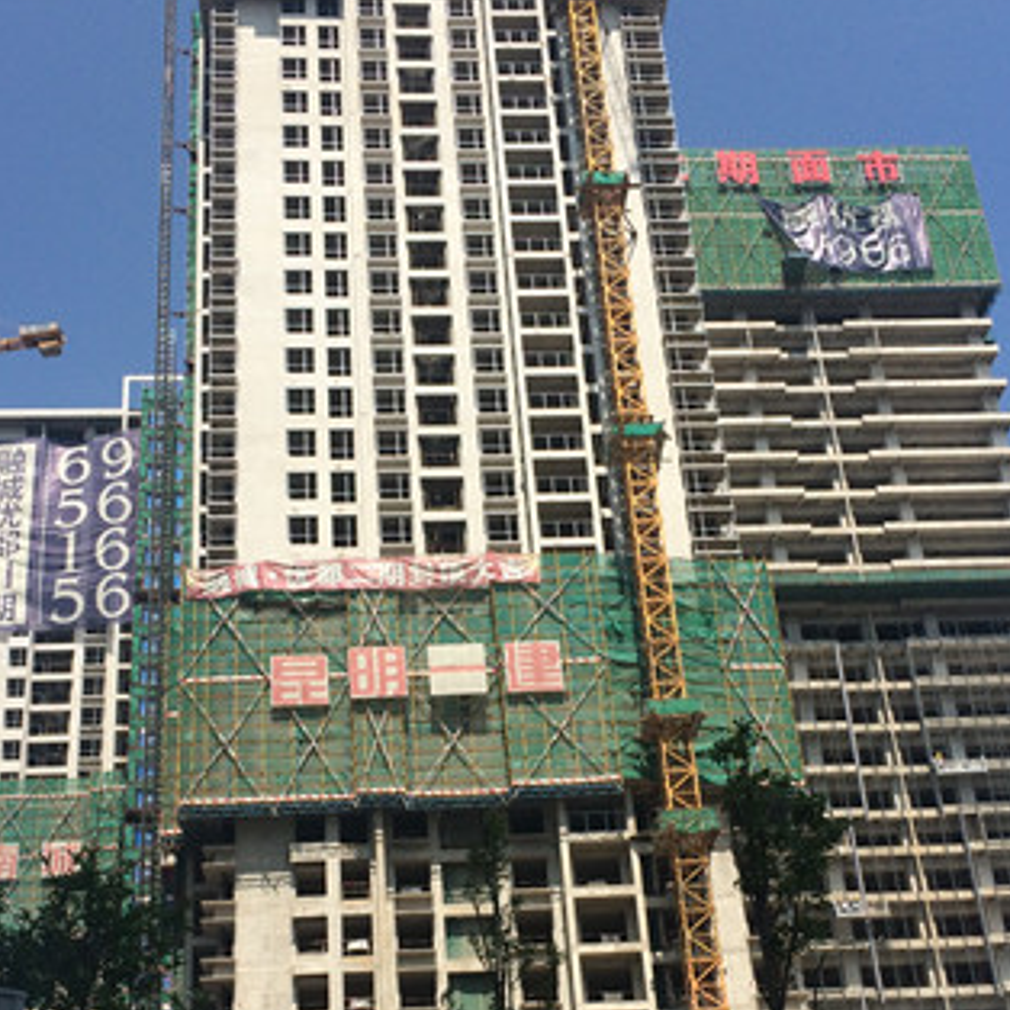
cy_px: 698
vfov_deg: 34.3
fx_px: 1618
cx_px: 495
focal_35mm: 49
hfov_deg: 34.7
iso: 32
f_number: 2.2
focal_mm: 4.15
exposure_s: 1/2053
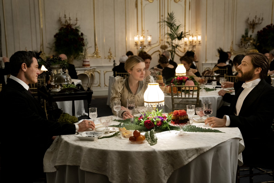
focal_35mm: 49
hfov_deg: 40.3
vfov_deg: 27.5
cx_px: 137
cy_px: 92
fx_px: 373
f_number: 3.2
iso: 3200
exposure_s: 1/100
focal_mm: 49
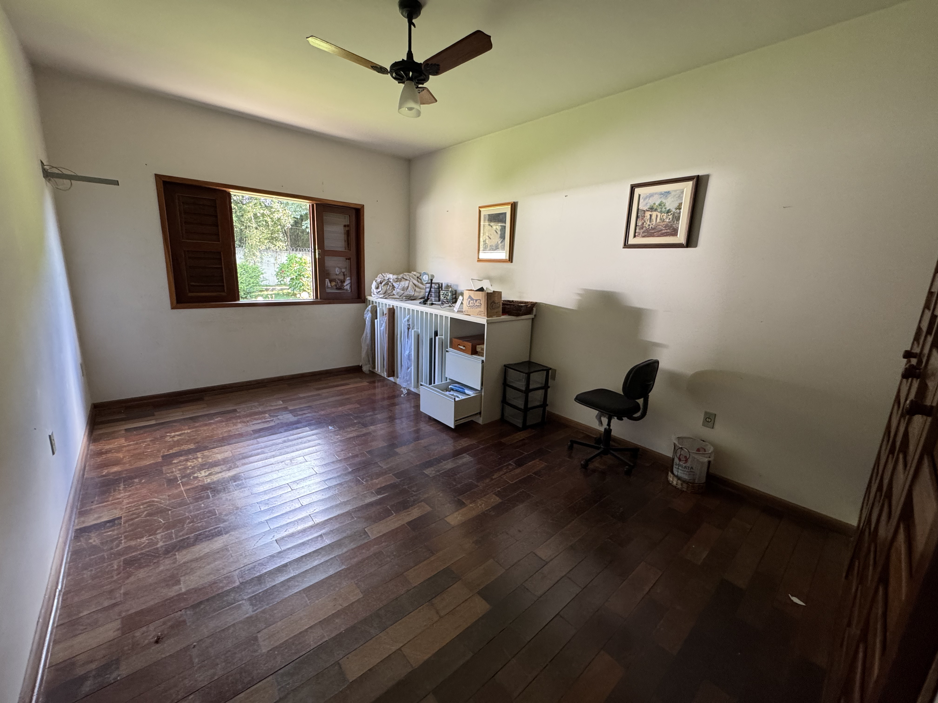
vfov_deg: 85.7
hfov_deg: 102.1
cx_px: 469
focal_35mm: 14
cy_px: 352
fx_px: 379
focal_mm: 2.22
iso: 250
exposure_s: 1/99
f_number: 2.2
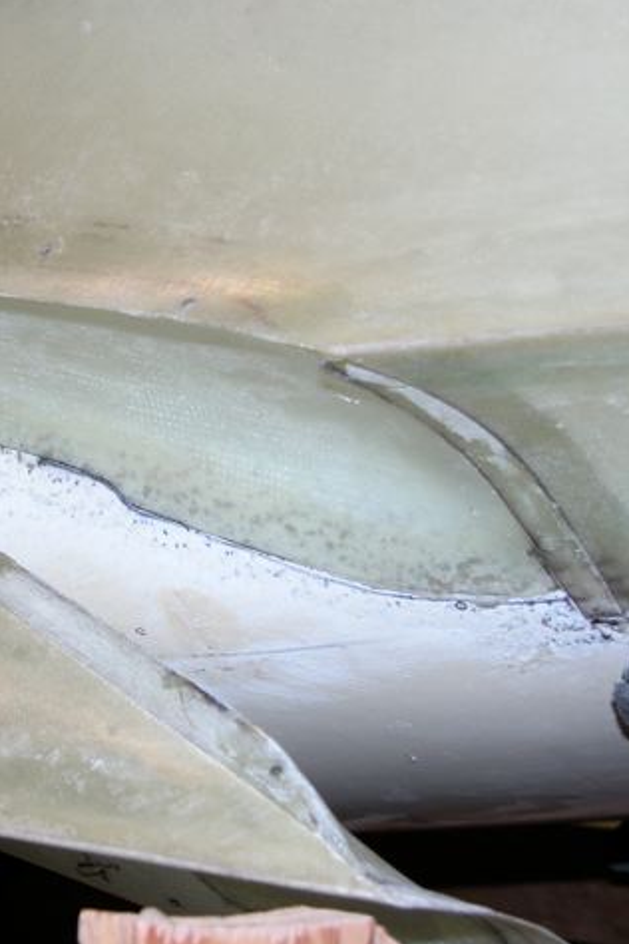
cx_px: 62
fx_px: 2280
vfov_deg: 23.4
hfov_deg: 15.5
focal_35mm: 87
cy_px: 470
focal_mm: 15.7
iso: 100
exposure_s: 1/60.3
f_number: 3.2
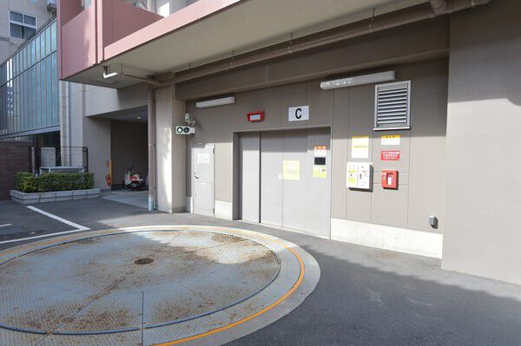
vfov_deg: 57.1
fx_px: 318
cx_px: 260
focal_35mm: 22
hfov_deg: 78.6
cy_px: 173
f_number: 8
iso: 400
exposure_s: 1/250
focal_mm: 22
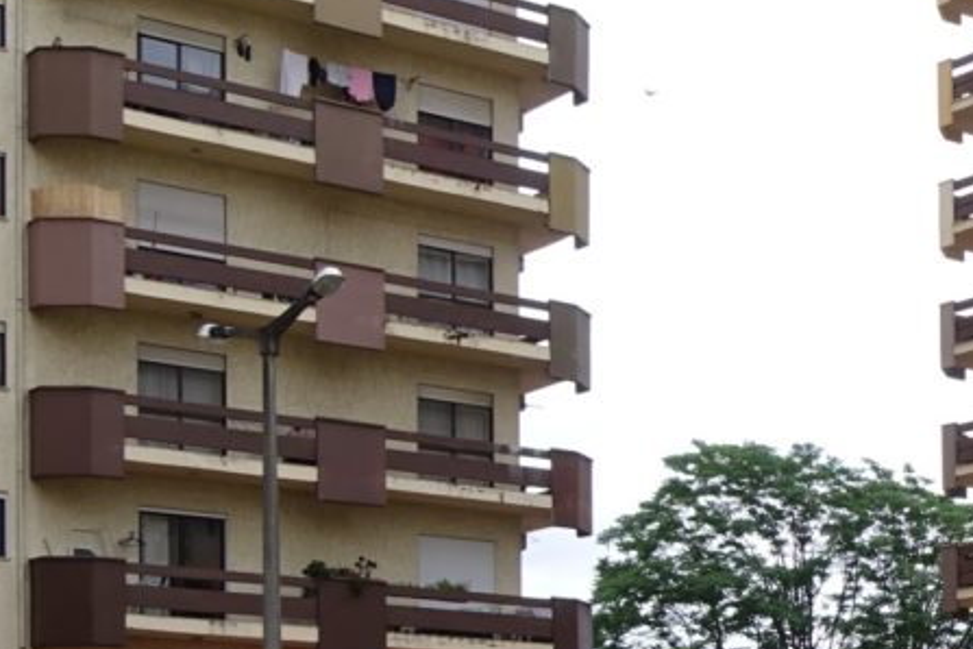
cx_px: 1495
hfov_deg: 19.9
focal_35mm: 87
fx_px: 2351
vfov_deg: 14.9
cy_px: 882
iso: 100
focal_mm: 8.81
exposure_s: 1/400
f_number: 4
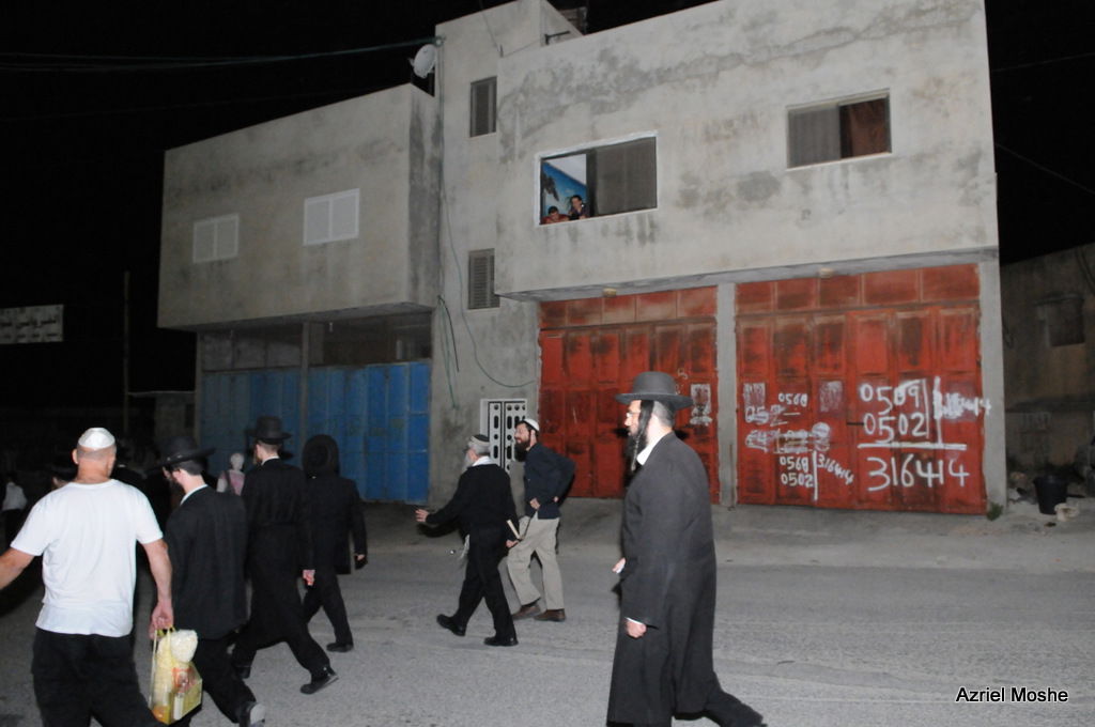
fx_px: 775
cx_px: 548
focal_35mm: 26
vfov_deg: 50.3
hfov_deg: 70.5
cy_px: 364
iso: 3200
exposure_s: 1/50
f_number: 5
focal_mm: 17
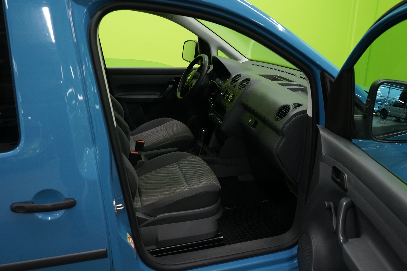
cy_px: 136
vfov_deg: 45.0
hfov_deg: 63.7
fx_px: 328
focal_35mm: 29
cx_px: 204
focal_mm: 29
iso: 800
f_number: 5.6
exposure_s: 1/30
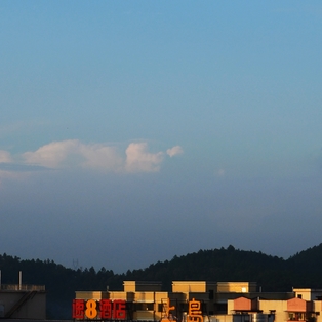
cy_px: 318
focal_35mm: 141
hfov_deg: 12.4
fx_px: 1484
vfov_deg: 12.3
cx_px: 153
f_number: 8
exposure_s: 1/250
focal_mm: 34
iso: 250
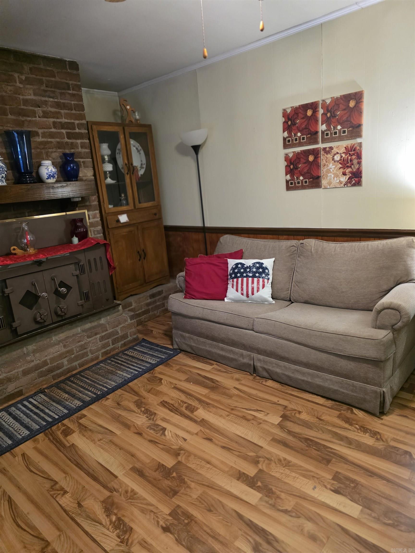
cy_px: 276
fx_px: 368
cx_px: 208
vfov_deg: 73.9
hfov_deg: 58.9
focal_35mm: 23
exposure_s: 1/60
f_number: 1.7
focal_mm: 6.3
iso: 1250
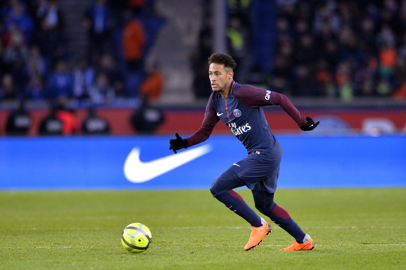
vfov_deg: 3.4
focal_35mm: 400
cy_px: 135
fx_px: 4509
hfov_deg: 5.2
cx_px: 203
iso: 3200
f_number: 3.5
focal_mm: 400
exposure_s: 1/2000
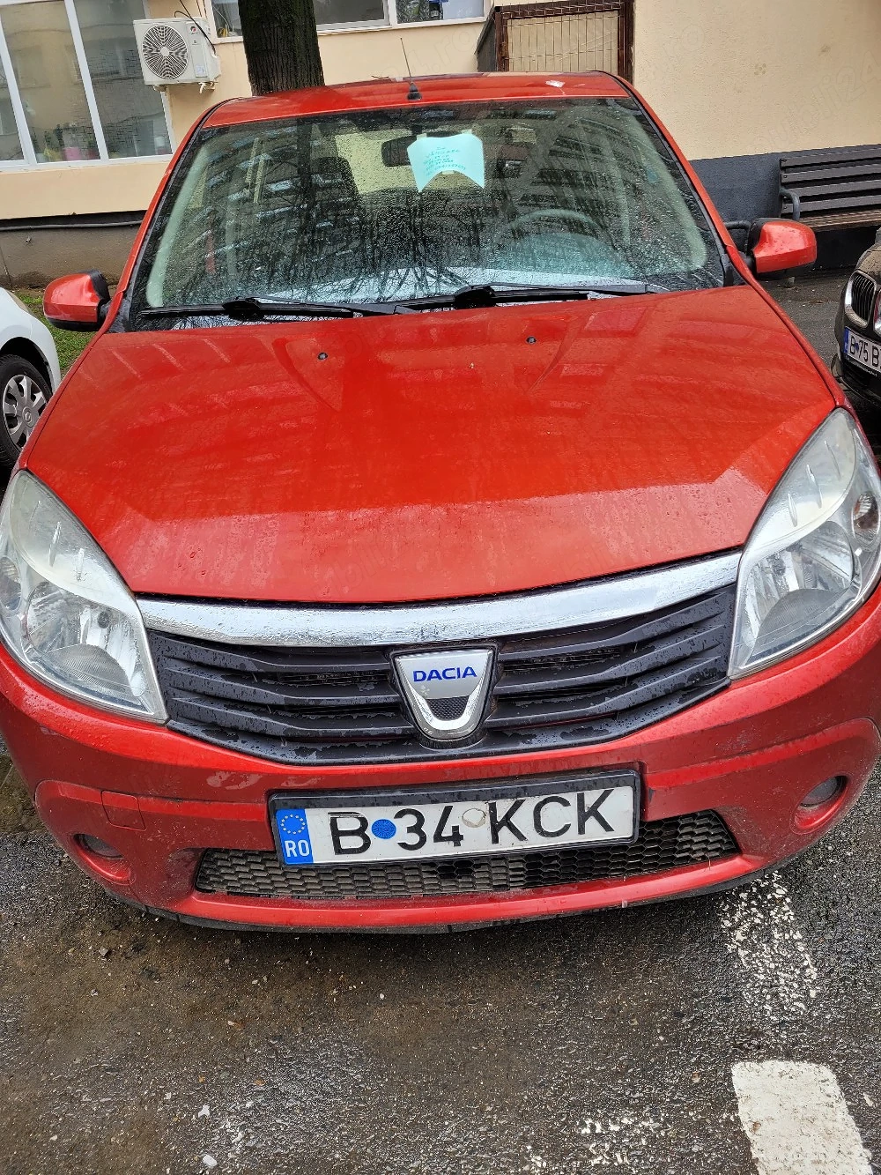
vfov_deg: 67.3
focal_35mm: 26
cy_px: 588
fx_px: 882
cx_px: 440
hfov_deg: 53.1
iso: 40
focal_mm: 5.4
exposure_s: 1/119
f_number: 1.8
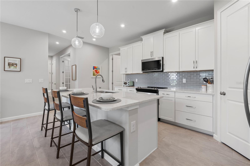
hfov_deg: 95.0
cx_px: 125
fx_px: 115
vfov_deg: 72.0
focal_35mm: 16
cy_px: 83
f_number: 8
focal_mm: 16.5
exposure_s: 1/1.25
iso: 100
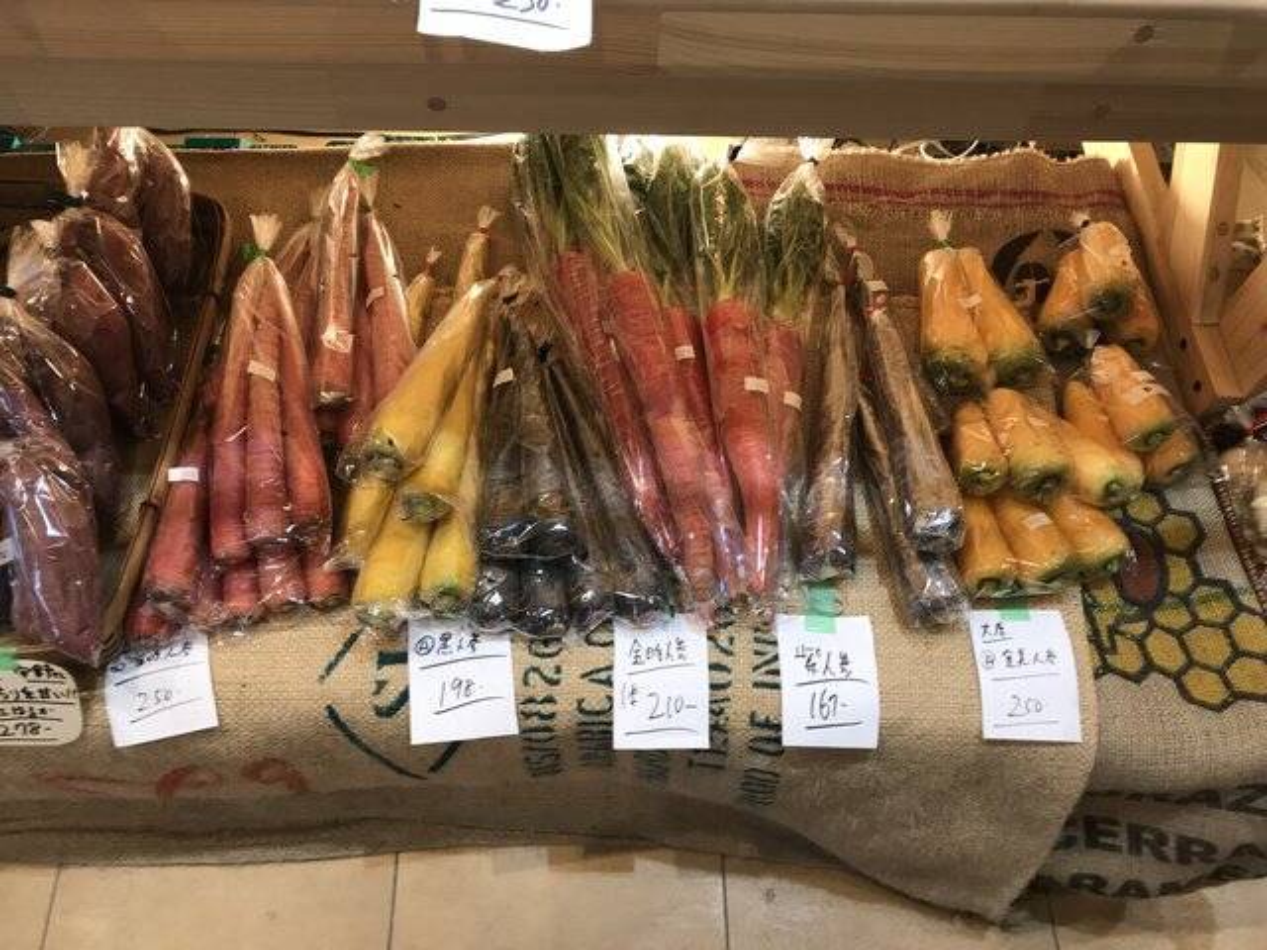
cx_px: 634
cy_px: 475
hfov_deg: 63.4
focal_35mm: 28
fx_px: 1025
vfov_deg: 49.7
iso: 64
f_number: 1.8
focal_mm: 3.99
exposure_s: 1/30
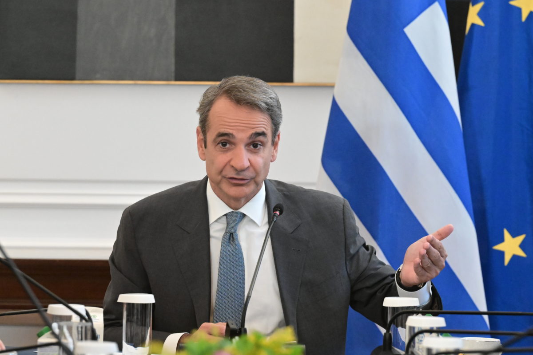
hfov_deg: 6.9
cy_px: 178
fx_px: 4441
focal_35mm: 300
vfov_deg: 4.6
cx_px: 266
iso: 6400
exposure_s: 1/400
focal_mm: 200
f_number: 5
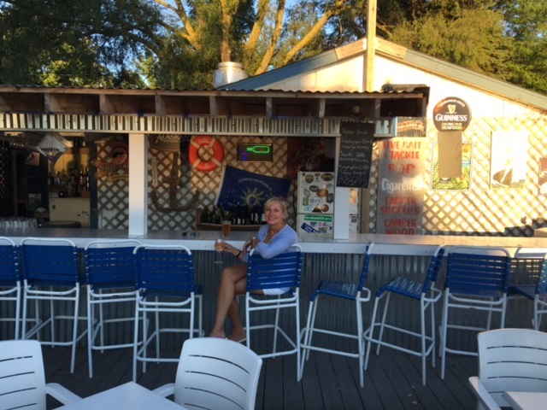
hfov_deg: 61.7
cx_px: 274
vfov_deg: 48.2
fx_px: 458
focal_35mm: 29
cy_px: 205
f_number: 2.2
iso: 25
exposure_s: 1/234
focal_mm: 4.15
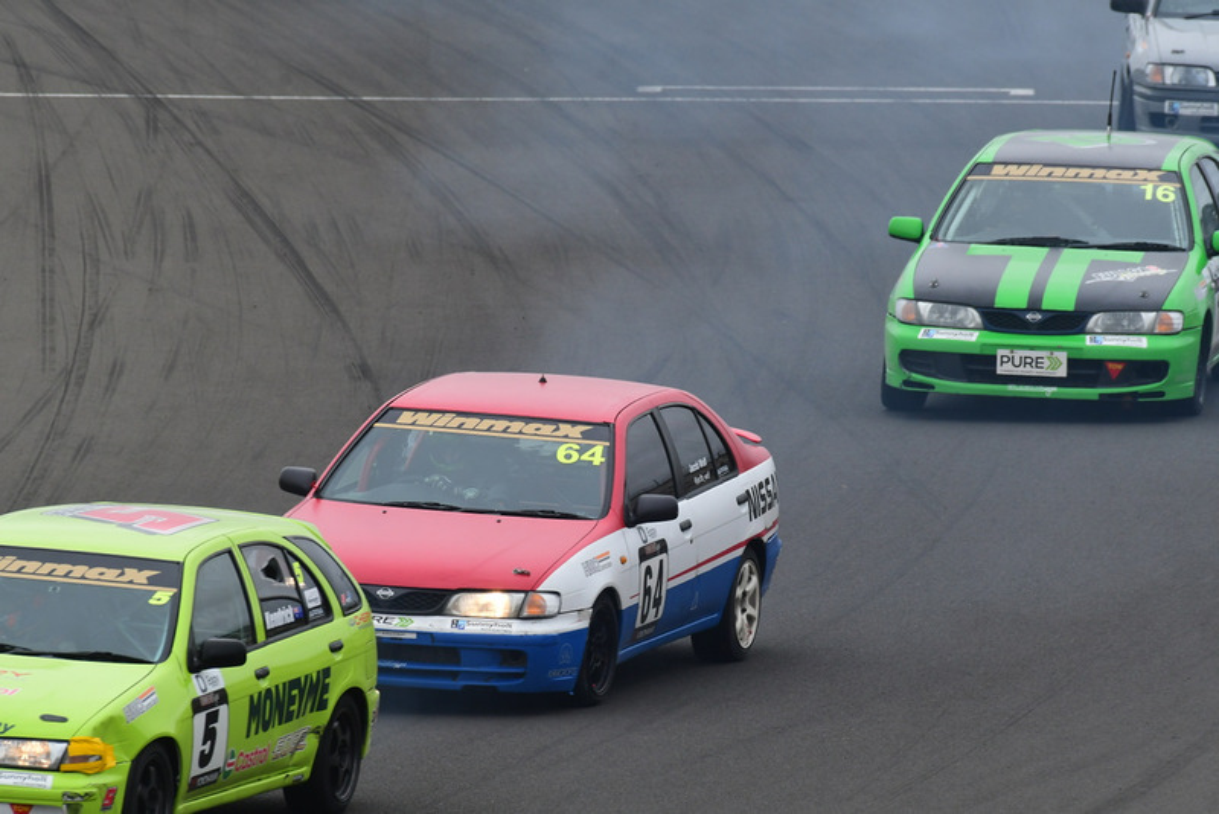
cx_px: 610
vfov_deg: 1.8
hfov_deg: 2.7
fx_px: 25404
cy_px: 407
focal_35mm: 750
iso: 640
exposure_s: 1/640
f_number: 10
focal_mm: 500
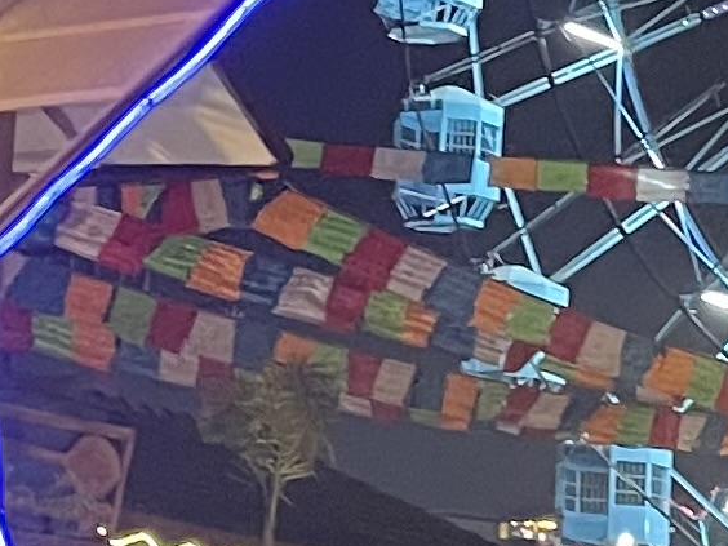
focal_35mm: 186
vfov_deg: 7.9
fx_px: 3912
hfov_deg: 10.6
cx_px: 679
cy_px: -76
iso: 640
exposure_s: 1/25
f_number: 1.6
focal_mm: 4.2
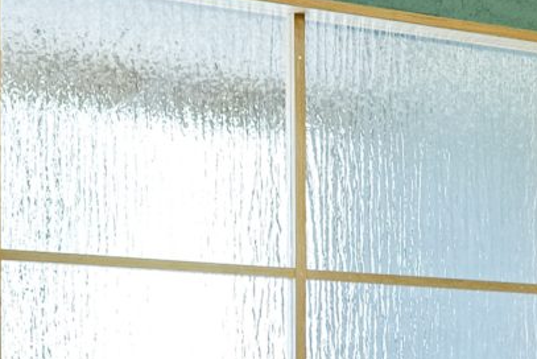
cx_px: 1218
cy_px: 353
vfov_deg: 10.3
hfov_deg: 12.7
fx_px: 1970
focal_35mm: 132
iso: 200
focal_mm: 14
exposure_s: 1/75
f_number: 2.8
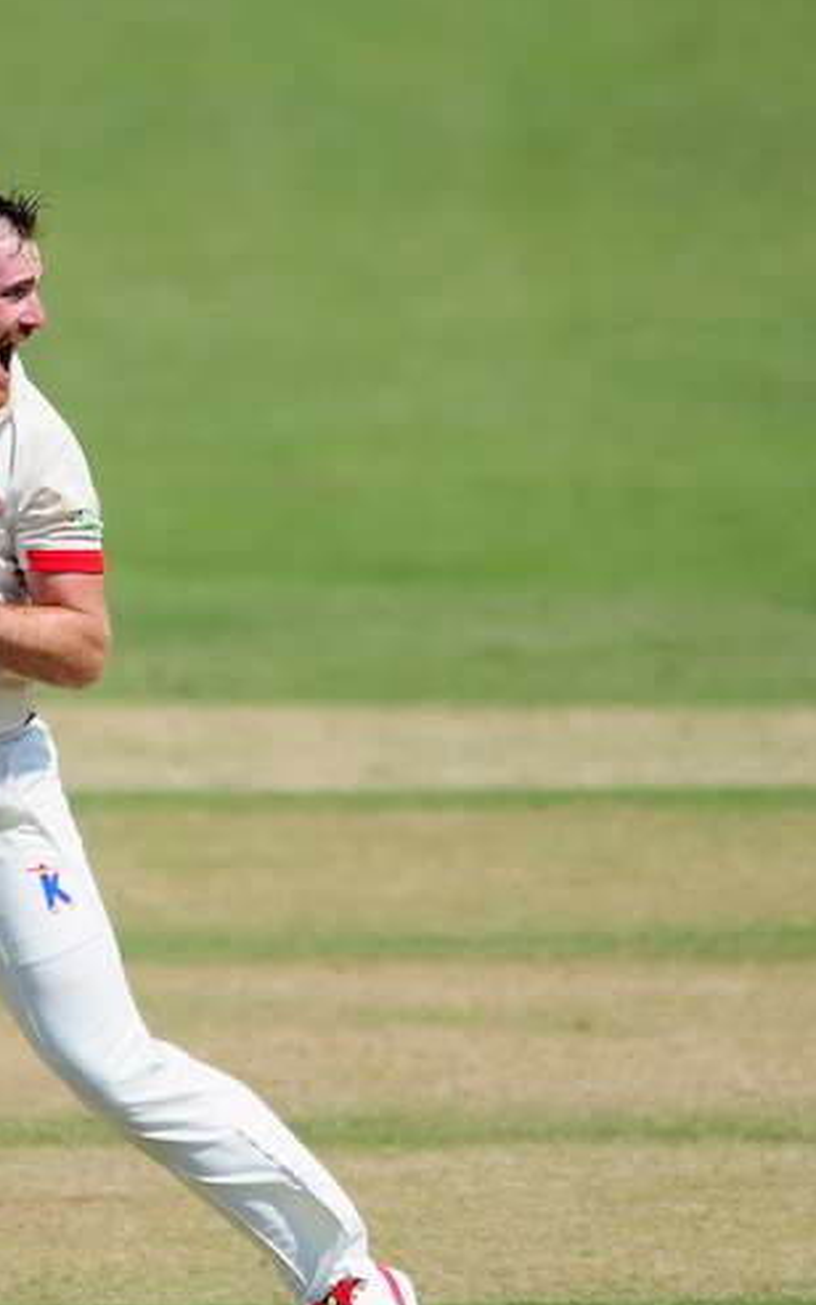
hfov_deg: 1.3
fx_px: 36446
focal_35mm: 1024
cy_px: 733
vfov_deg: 2.1
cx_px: -188
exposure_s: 1/4000
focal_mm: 550
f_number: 4
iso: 400
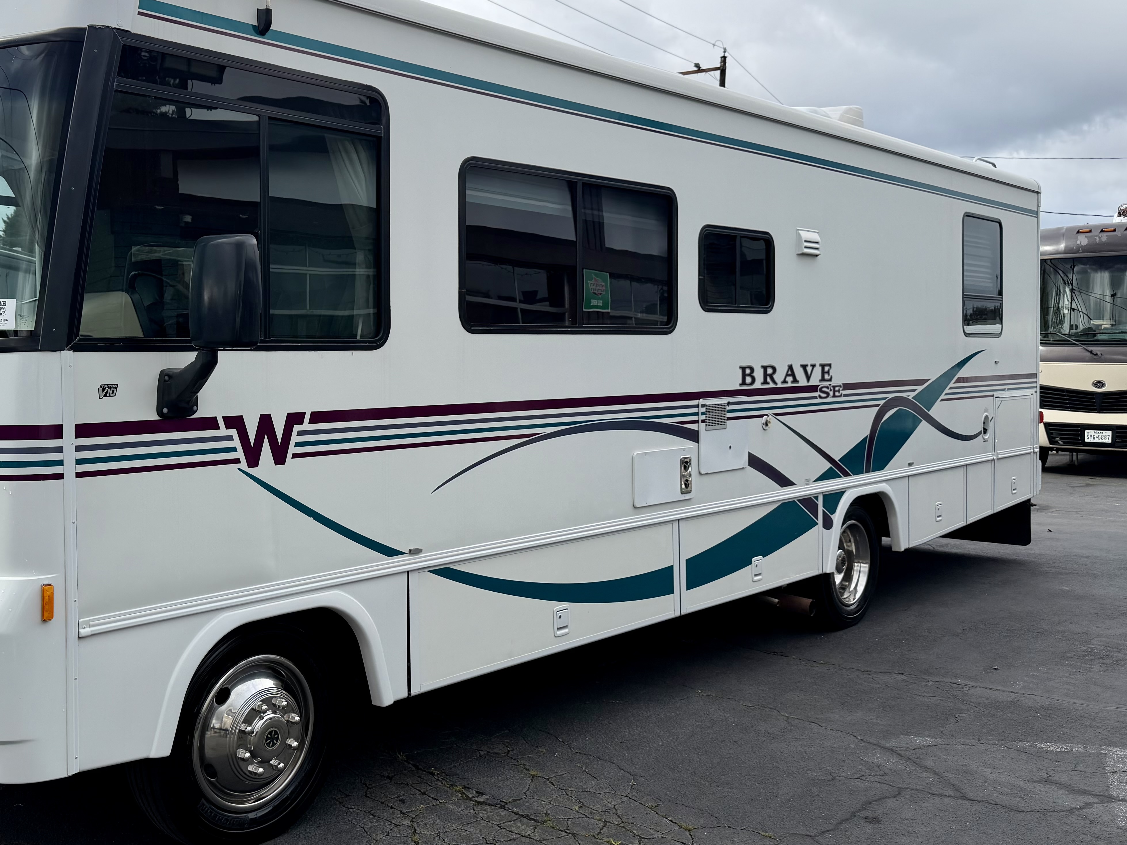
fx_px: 1140
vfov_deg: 40.7
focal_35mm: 35
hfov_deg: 51.6
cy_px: 390
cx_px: 375
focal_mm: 6.76
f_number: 1.78
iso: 80
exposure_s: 1/3279
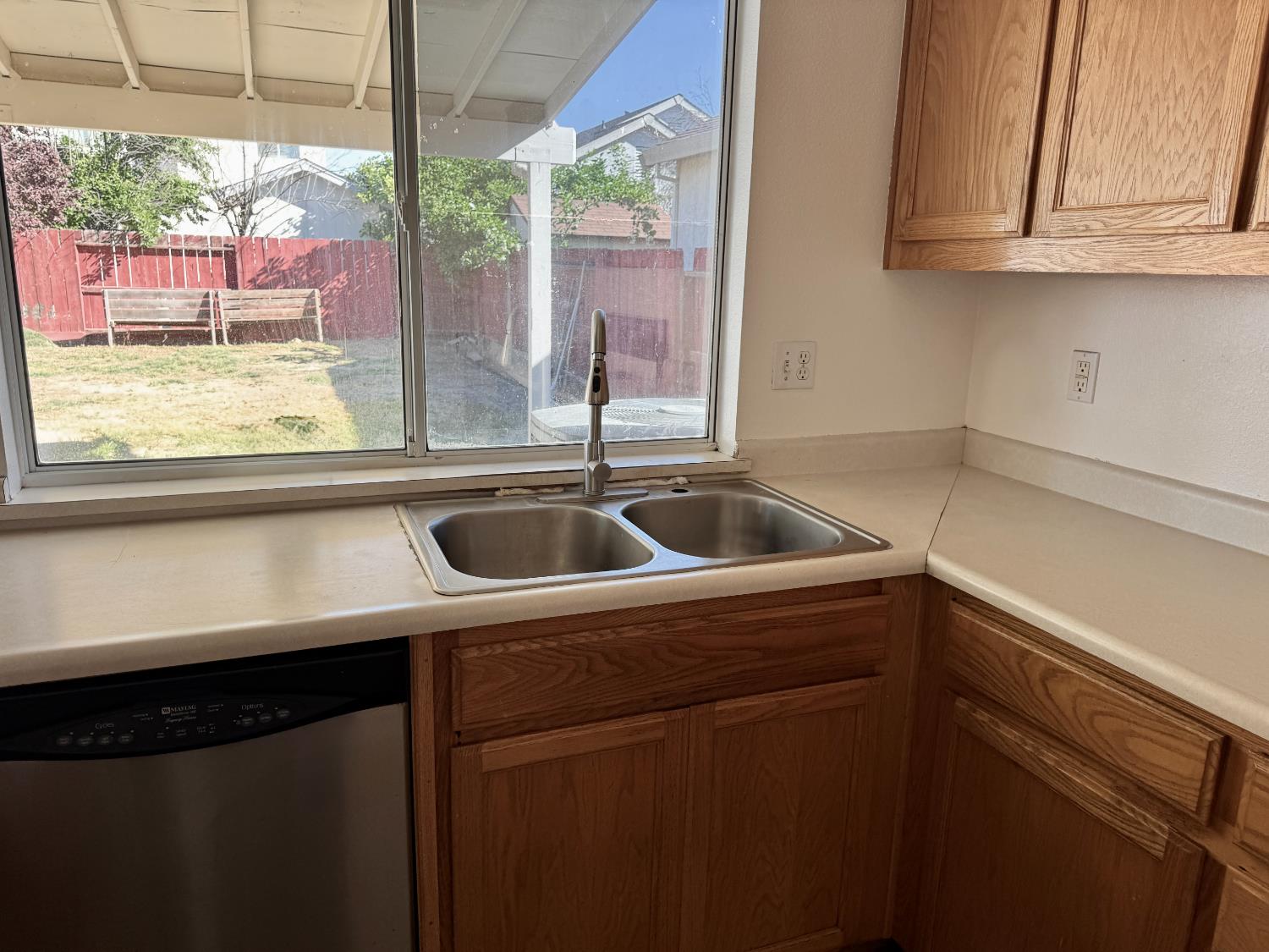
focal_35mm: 24
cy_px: 476
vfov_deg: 56.8
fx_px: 880
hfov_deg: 71.6
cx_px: 634
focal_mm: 6.76
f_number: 1.78
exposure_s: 1/121
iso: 64
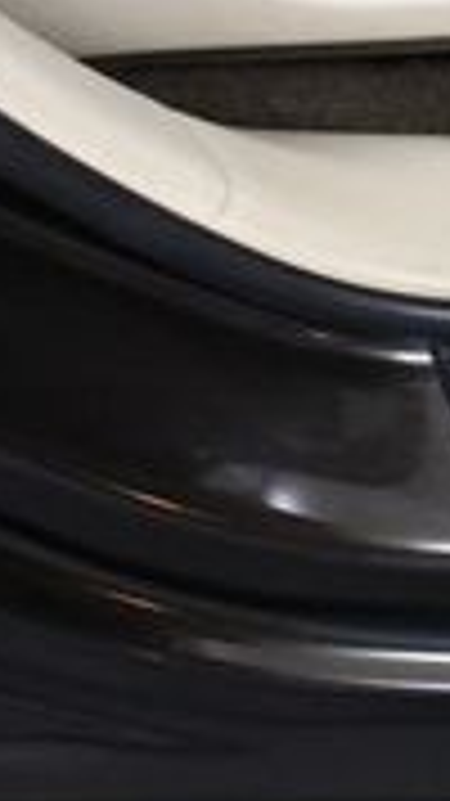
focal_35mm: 136
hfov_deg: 8.7
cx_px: 621
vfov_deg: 15.6
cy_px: 90
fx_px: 2888
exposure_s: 1/125
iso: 2200
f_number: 3.5
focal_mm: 18
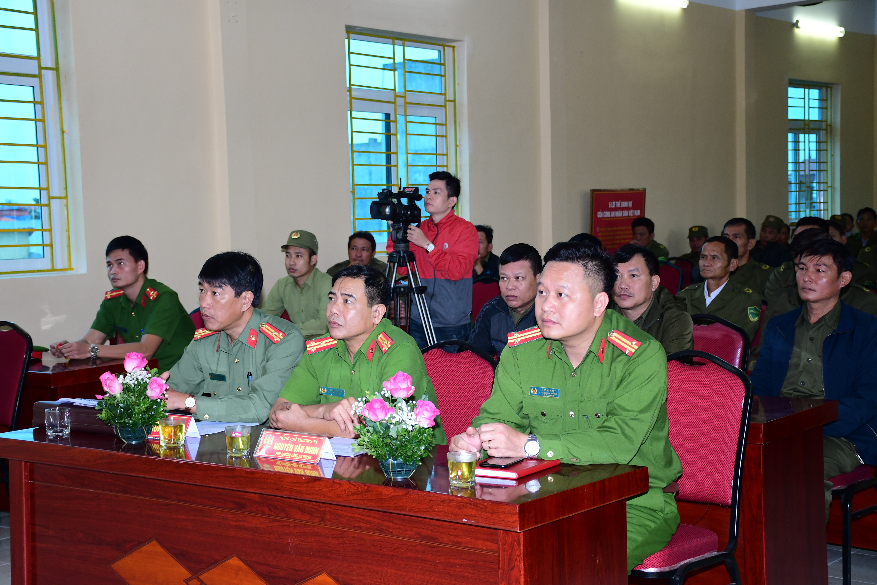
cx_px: 438
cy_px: 292
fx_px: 1388
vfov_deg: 23.8
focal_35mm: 57
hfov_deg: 35.1
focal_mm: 38
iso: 800
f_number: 4.2
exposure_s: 1/200
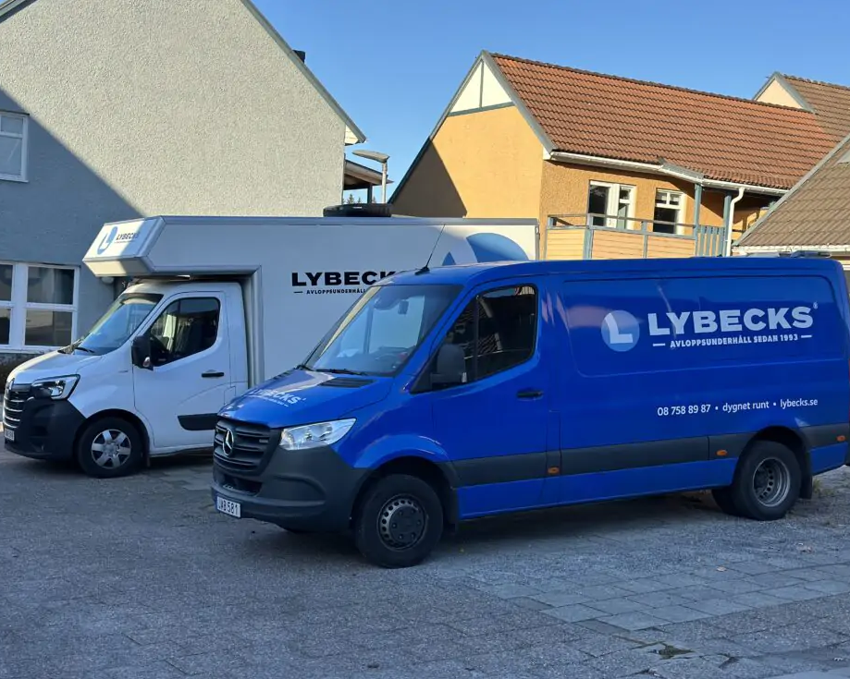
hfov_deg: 36.7
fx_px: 1283
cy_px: 346
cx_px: 422
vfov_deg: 29.7
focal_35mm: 51
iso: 80
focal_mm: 6.86
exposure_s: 1/2203
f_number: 1.78
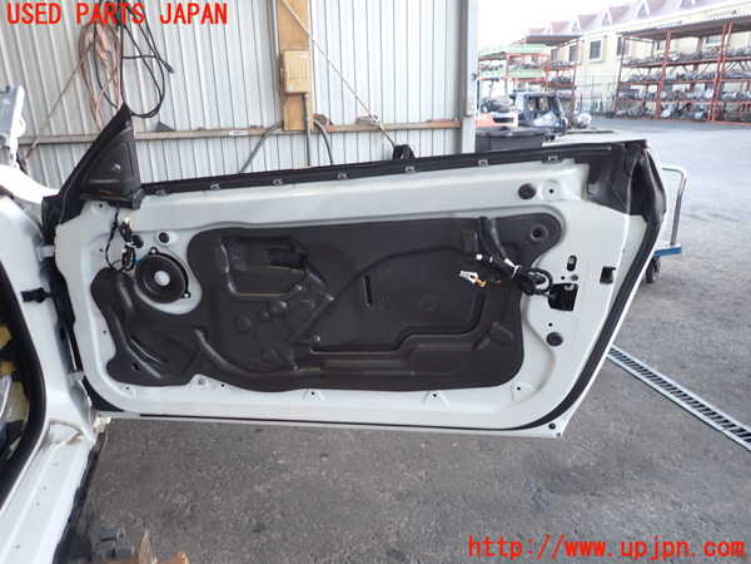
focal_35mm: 25
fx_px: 542
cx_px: 376
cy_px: 282
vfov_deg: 54.9
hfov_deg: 69.4
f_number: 2
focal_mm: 4.5
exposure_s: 1/60
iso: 100
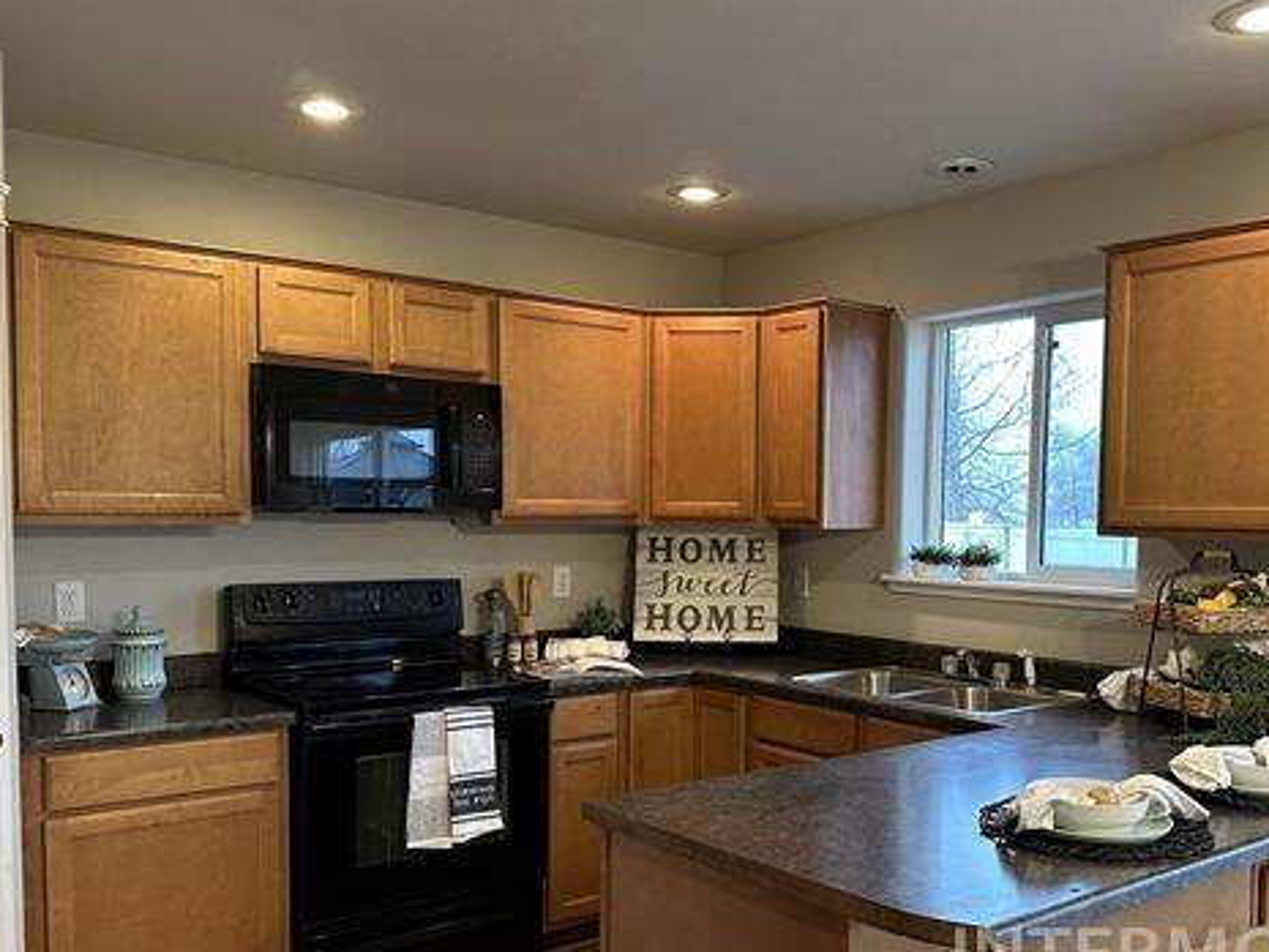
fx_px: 1210
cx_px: 710
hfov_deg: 55.2
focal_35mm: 33
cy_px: 584
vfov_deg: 42.7
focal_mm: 6.86
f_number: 1.78
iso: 250
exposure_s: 1/60
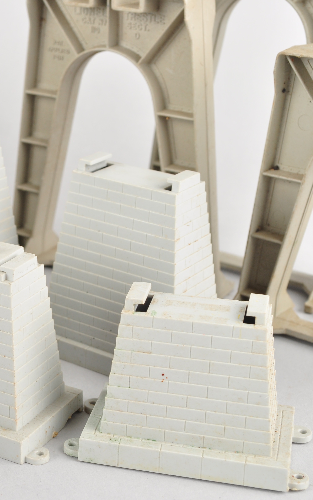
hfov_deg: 16.2
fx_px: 1078
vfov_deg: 26.1
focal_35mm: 79
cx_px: 7
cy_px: 249
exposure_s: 1/100
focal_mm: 34
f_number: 10
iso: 160
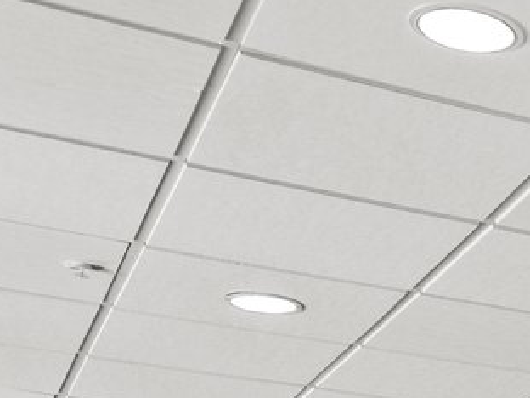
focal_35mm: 101
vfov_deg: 12.8
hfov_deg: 15.6
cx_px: 1048
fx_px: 1546
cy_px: 788
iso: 250
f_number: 8
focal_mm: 16
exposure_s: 1.6
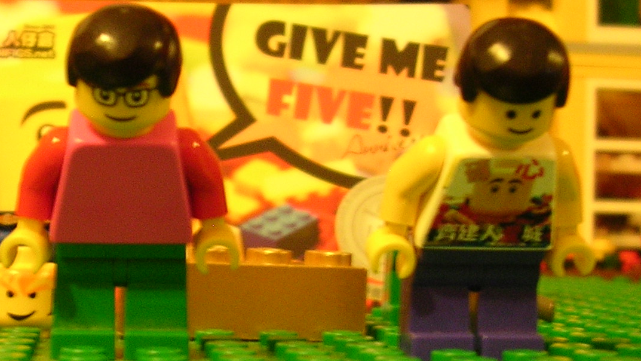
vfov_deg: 15.2
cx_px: 121
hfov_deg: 26.3
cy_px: 265
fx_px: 1343
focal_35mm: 79
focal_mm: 5.8
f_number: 2.8
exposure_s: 1/3.5
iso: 203
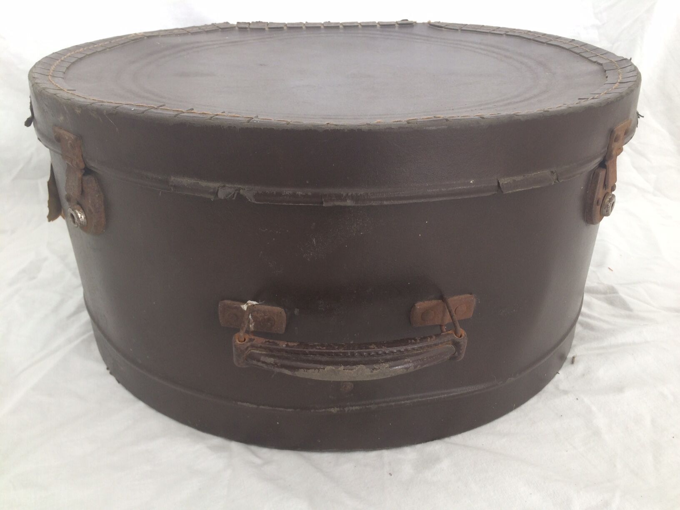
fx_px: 570
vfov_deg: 48.2
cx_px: 340
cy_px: 255
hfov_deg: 61.7
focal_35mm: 29
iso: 50
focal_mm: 4.15
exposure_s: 1/50
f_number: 2.2
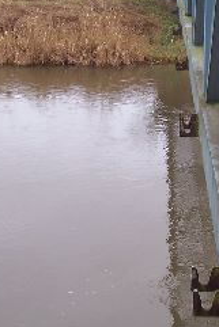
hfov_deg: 16.3
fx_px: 756
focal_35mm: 83
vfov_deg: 24.5
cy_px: 166
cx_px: 182
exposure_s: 1/125
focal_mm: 5.6
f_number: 2.7
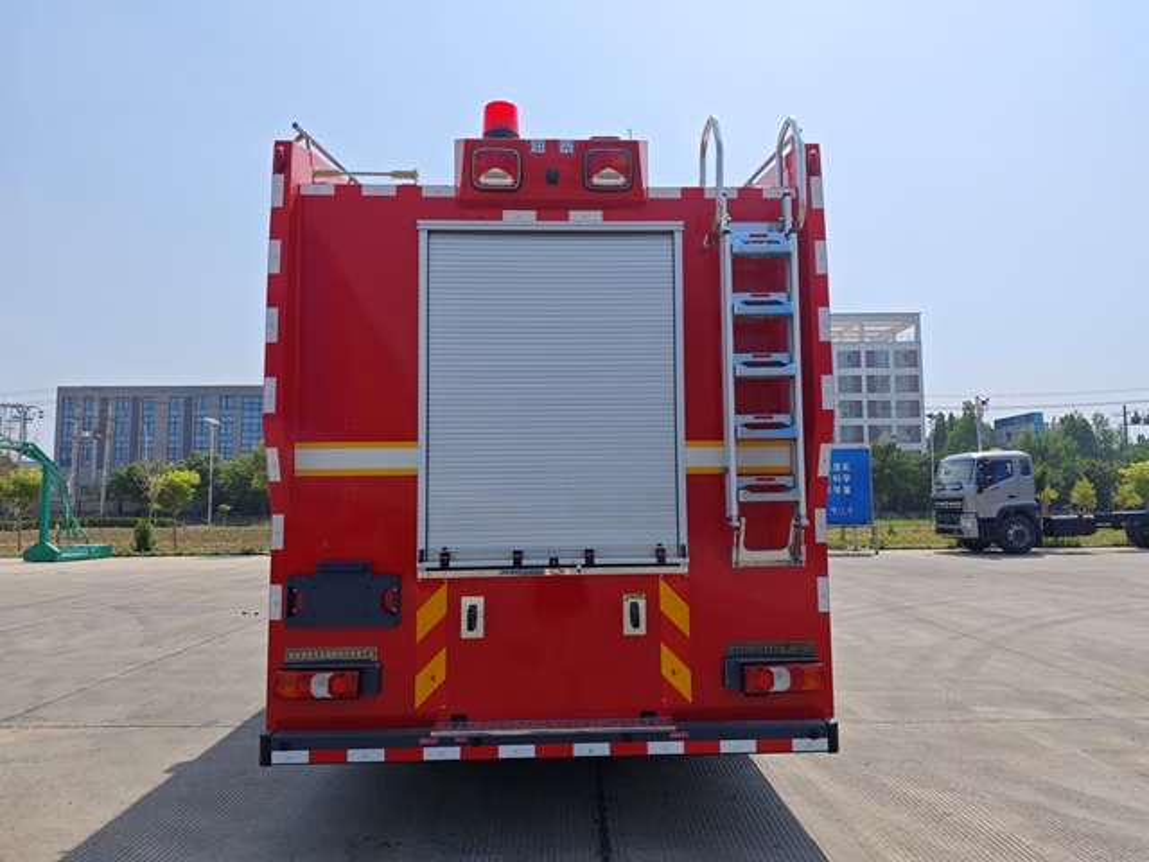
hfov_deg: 73.9
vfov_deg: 58.9
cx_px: 574
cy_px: 431
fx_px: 763
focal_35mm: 23
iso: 50
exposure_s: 1/4501
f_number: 1.6
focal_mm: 6.55
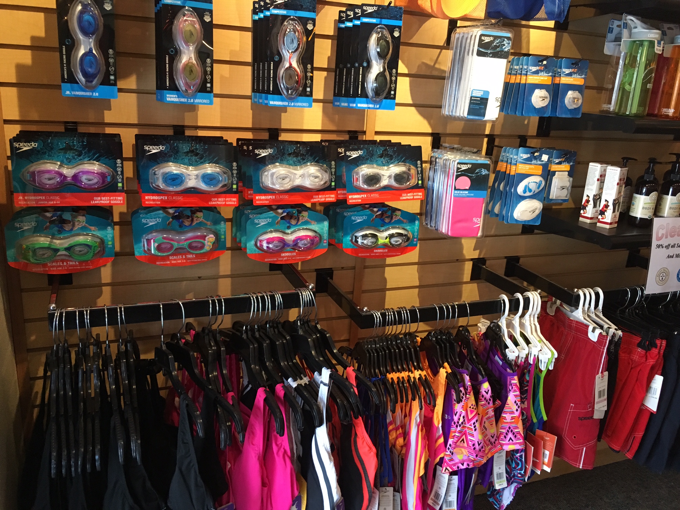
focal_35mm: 29
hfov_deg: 61.7
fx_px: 570
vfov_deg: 48.2
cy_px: 255
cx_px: 340
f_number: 2.2
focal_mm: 4.15
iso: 160
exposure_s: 1/30
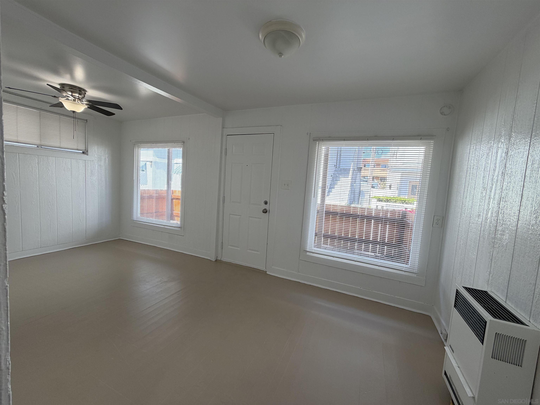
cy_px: 202
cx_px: 270
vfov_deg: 85.7
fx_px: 218
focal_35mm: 14
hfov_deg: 102.1
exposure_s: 1/120
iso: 64
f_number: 2.2
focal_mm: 2.22
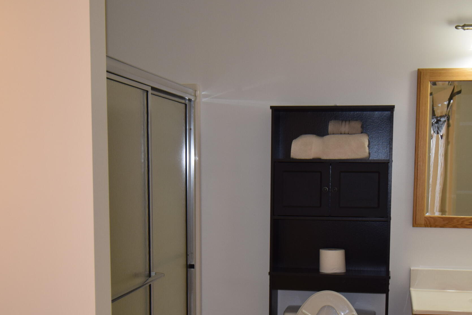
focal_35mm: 54
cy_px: 244
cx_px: 266
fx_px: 708
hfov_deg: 36.8
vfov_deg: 24.7
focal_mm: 20
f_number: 5.6
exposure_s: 1/125
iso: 400
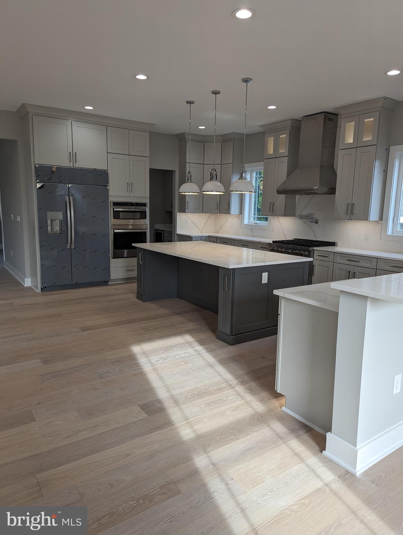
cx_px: 202
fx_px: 372
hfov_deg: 56.9
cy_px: 268
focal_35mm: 24
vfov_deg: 71.5
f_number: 1.85
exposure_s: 1/138
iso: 40
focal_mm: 6.81
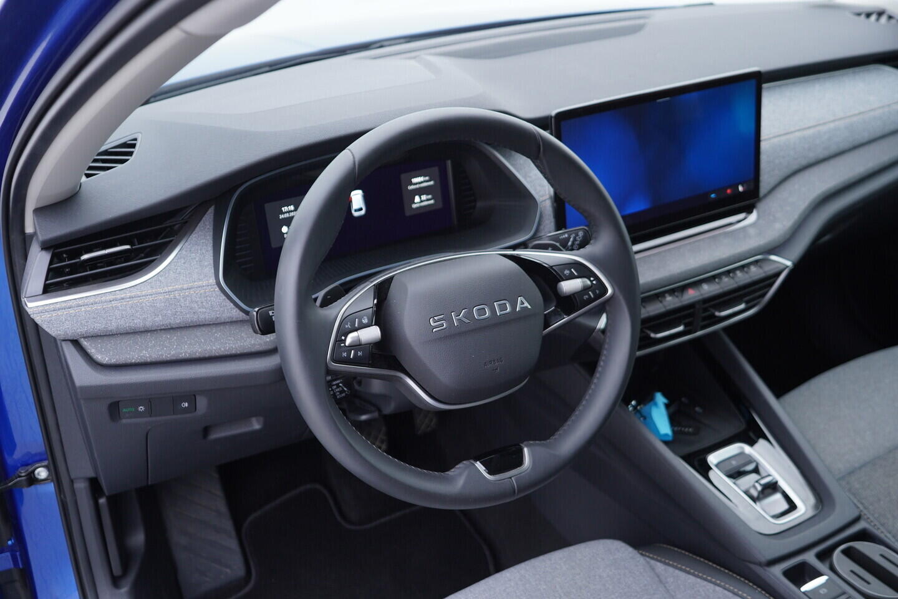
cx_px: 449
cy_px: 300
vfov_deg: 36.9
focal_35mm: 36
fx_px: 898
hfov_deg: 53.1
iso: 200
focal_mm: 24
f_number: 2.8
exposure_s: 1/40
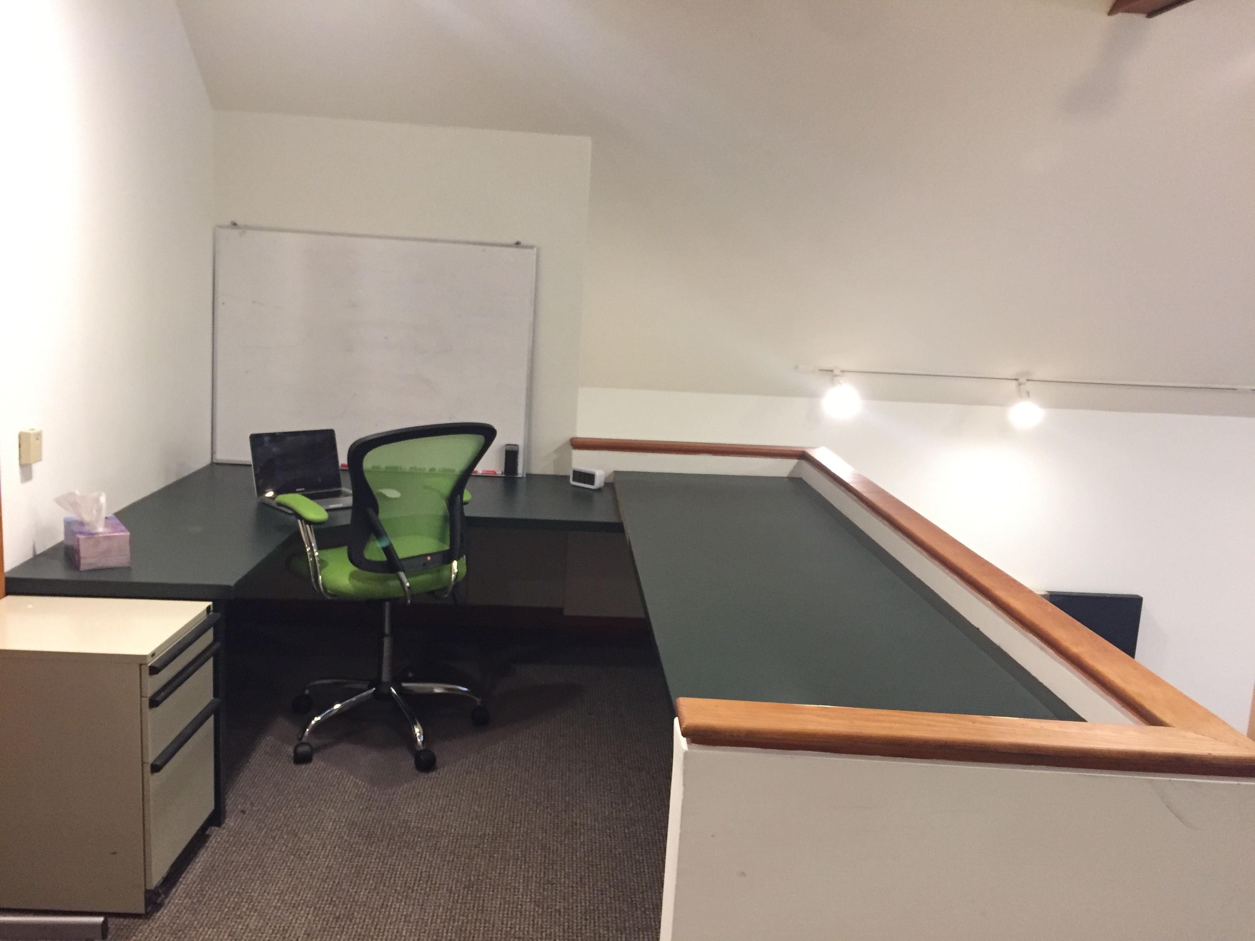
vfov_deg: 48.2
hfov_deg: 61.7
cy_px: 470
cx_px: 628
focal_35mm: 29
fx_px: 1051
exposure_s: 1/24
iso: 250
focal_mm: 4.15
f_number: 2.2
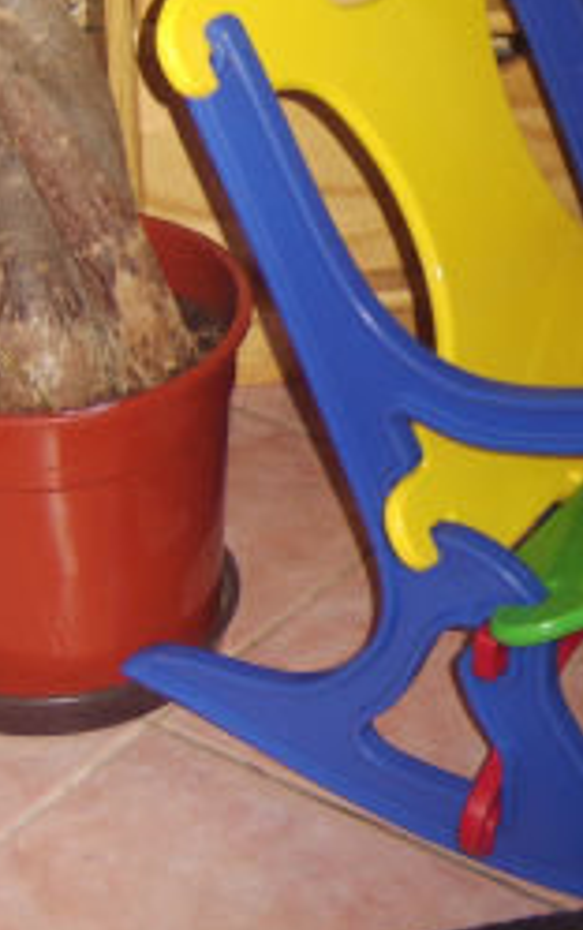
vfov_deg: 23.5
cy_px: 411
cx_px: 590
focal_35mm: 88
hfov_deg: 14.6
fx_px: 2233
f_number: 3.5
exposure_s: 1/60
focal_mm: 11.93
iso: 200
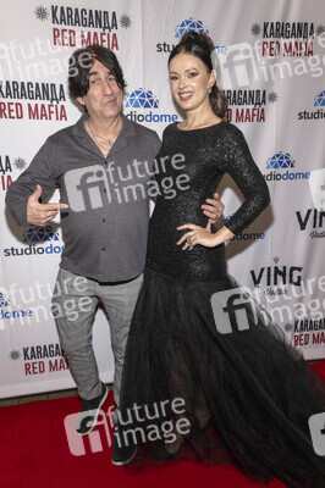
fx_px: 366
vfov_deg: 67.4
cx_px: 162
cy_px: 244
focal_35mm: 27
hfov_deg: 47.9
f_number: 5.6
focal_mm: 27
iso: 800
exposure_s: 1/200
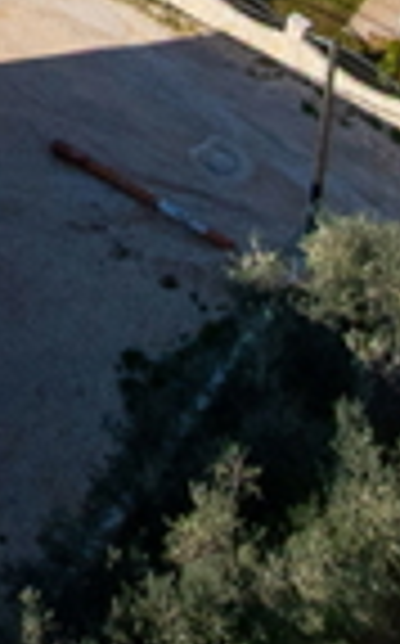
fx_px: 3744
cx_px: -1007
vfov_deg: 8.2
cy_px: -1320
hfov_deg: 5.5
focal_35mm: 214
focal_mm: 12.29
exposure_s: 1/120
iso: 100
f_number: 7.1
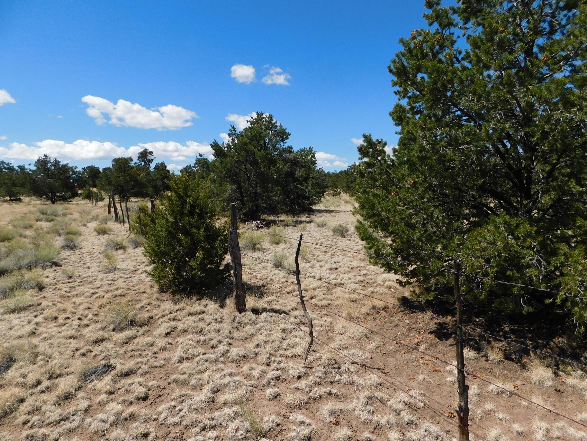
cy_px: 220
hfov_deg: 73.9
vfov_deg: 58.9
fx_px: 390
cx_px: 294
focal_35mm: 23
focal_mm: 4
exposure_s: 1/640
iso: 125
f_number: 6
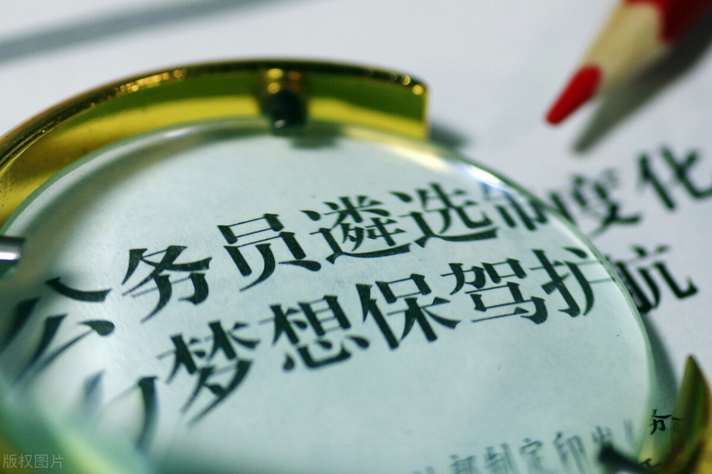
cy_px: 237
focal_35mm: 150
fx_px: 2965
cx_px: 356
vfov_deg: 9.1
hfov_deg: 13.7
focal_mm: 100
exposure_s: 1/125
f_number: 4
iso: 800
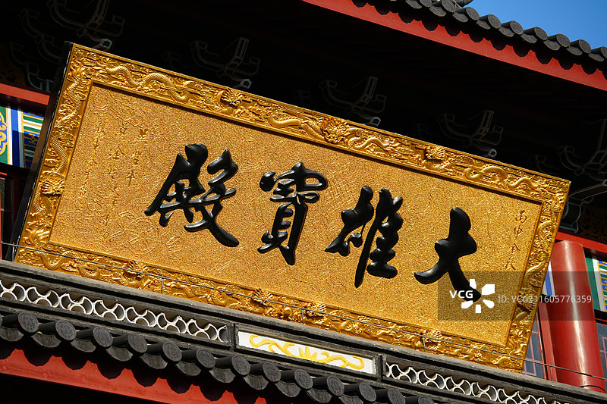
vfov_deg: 8.8
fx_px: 2614
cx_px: 304
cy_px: 202
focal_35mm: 155
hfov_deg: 13.2
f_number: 6.3
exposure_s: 1/1600
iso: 500
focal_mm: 155.1
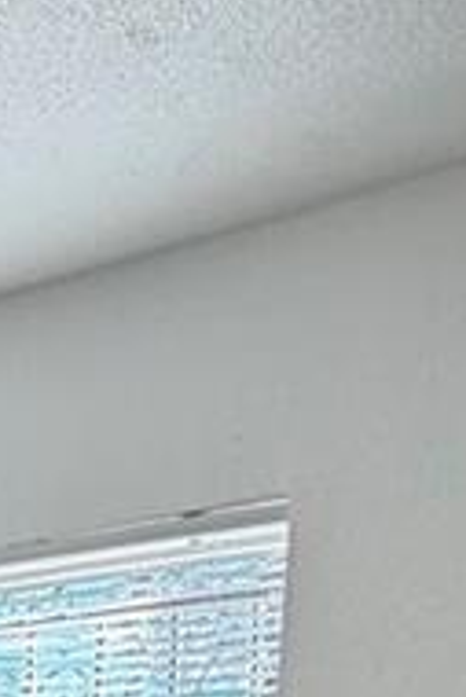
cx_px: -367
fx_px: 1783
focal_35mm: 92
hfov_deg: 13.4
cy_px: 1291
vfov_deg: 17.5
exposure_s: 1/120
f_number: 2.2
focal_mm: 2.22
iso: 250
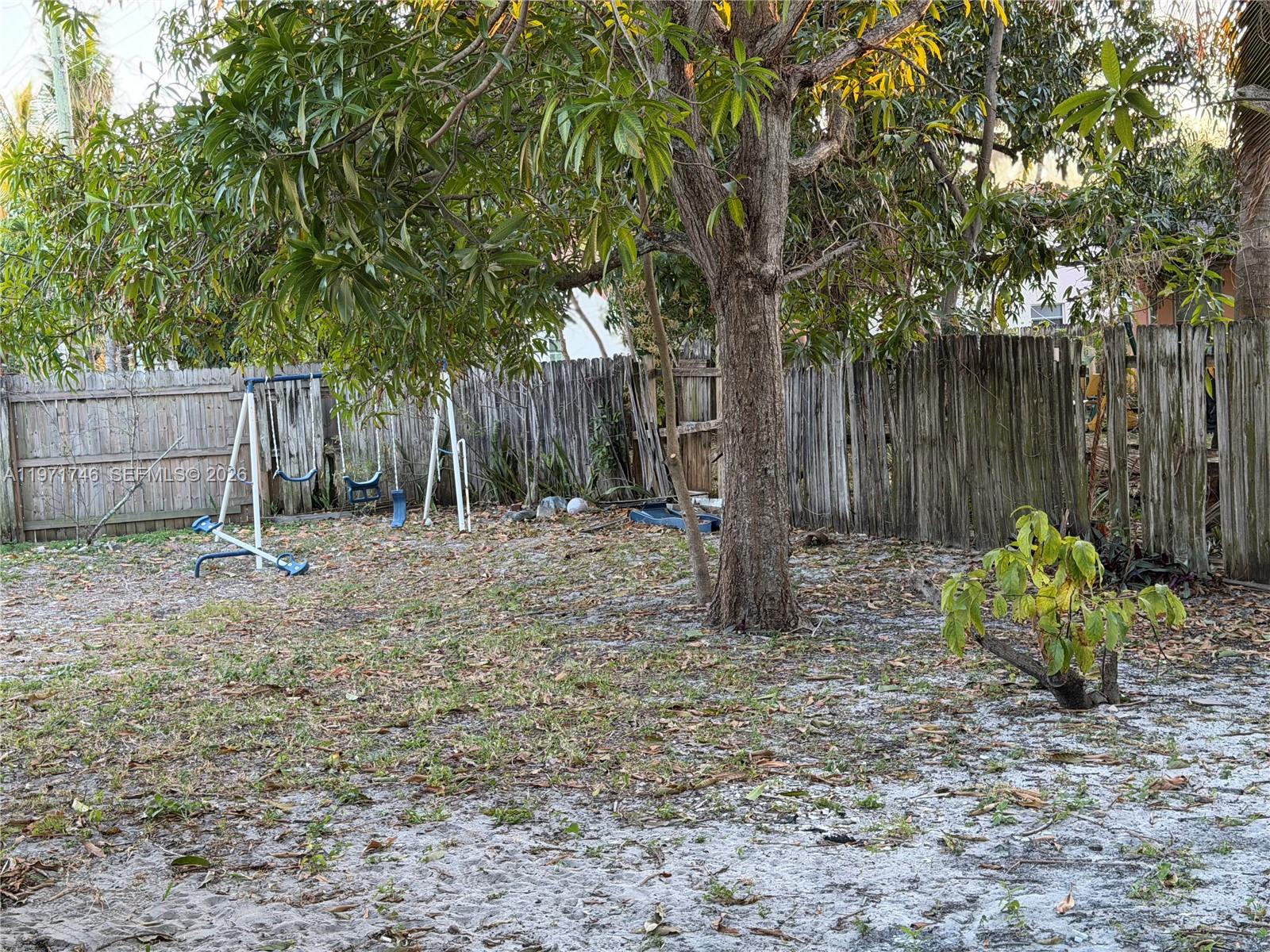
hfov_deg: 39.7
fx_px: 1761
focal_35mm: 48
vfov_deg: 30.3
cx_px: 635
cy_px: 476
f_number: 1.78
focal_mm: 6.76
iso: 200
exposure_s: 1/90
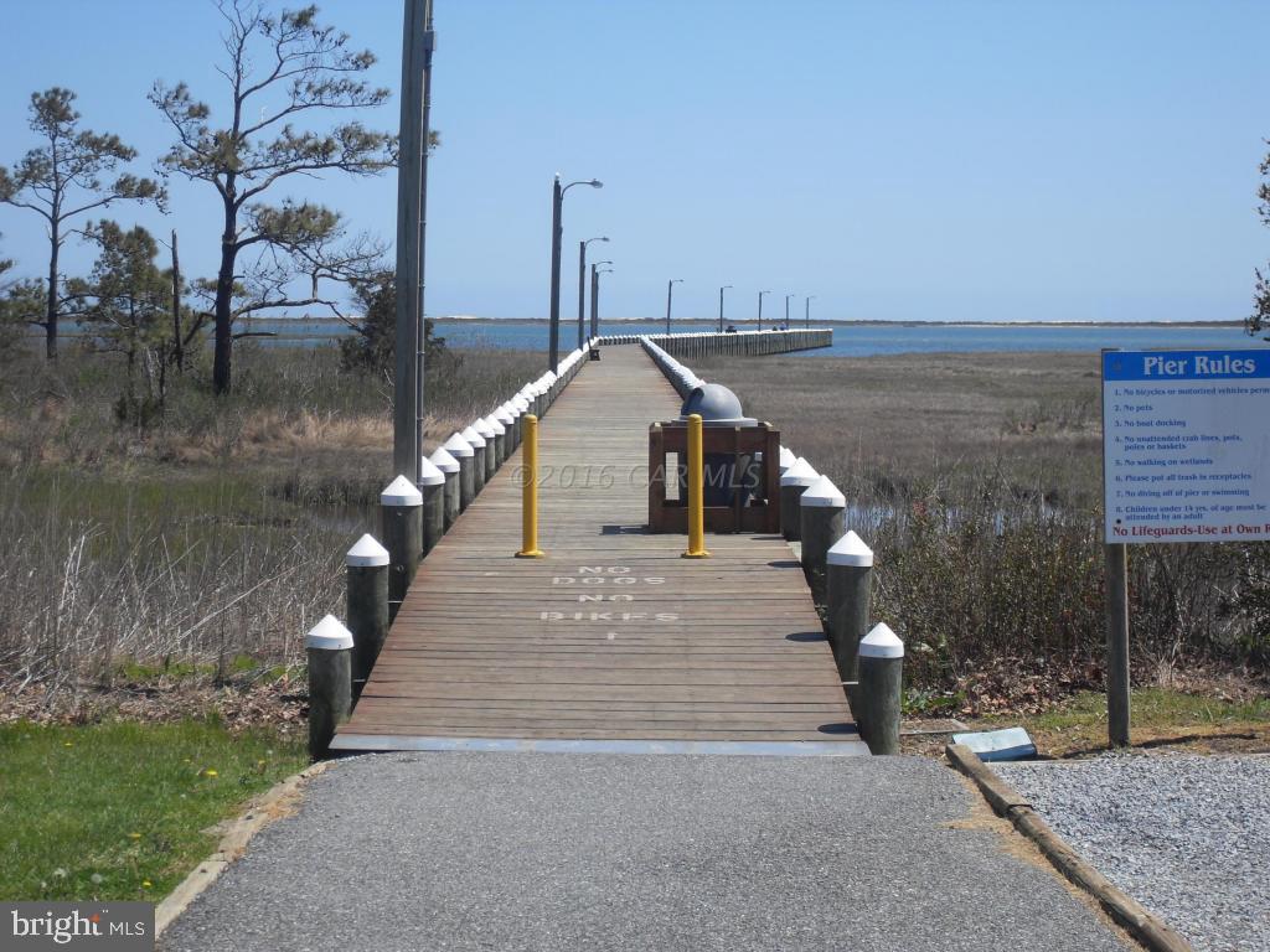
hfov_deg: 24.1
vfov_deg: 18.2
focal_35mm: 81
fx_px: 2972
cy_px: 476
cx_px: 635
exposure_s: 1/125
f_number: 10.8
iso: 80
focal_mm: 13.5
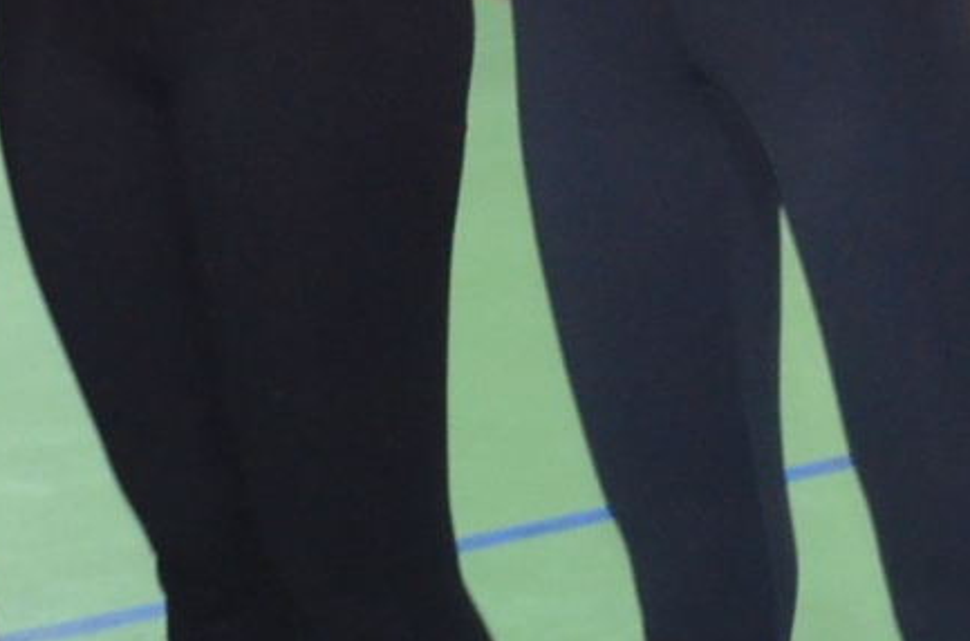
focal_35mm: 188
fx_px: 5051
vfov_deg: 7.0
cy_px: -610
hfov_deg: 11.0
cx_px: 544
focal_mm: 22
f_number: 3.8
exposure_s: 1/60
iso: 1000
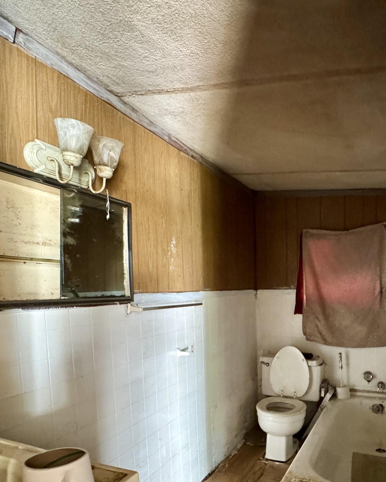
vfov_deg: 69.2
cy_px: 302
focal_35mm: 24
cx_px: 256
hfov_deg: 57.5
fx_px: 343
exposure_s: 1/48
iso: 1250
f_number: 2.2
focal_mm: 2.22
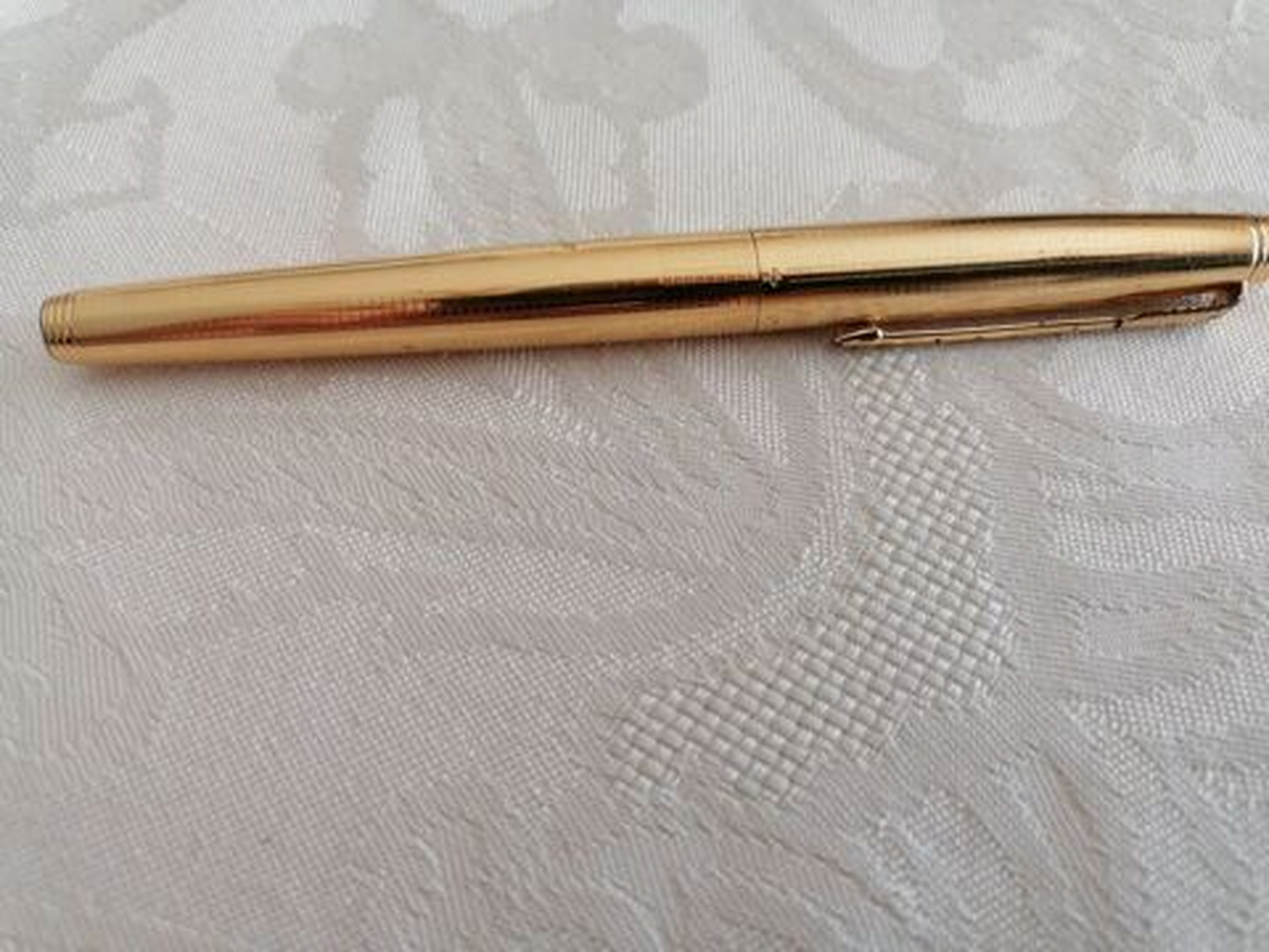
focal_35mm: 27
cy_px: 476
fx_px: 990
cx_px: 634
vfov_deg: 51.4
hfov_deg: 65.3
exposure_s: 1/50
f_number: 1.8
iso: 80
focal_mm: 4.75
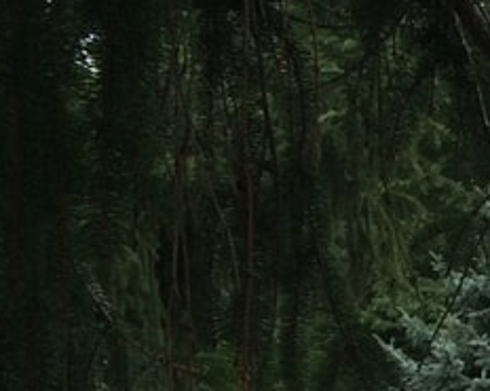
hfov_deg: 9.7
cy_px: 778
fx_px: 2361
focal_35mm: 163
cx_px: 1380
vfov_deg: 8.9
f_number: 2.2
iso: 32
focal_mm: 4.15
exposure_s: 1/604
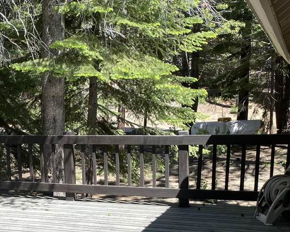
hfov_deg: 28.9
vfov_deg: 23.9
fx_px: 532
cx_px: 15
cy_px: 208
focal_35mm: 62
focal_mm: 4.25
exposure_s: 1/757
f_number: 1.8
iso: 32
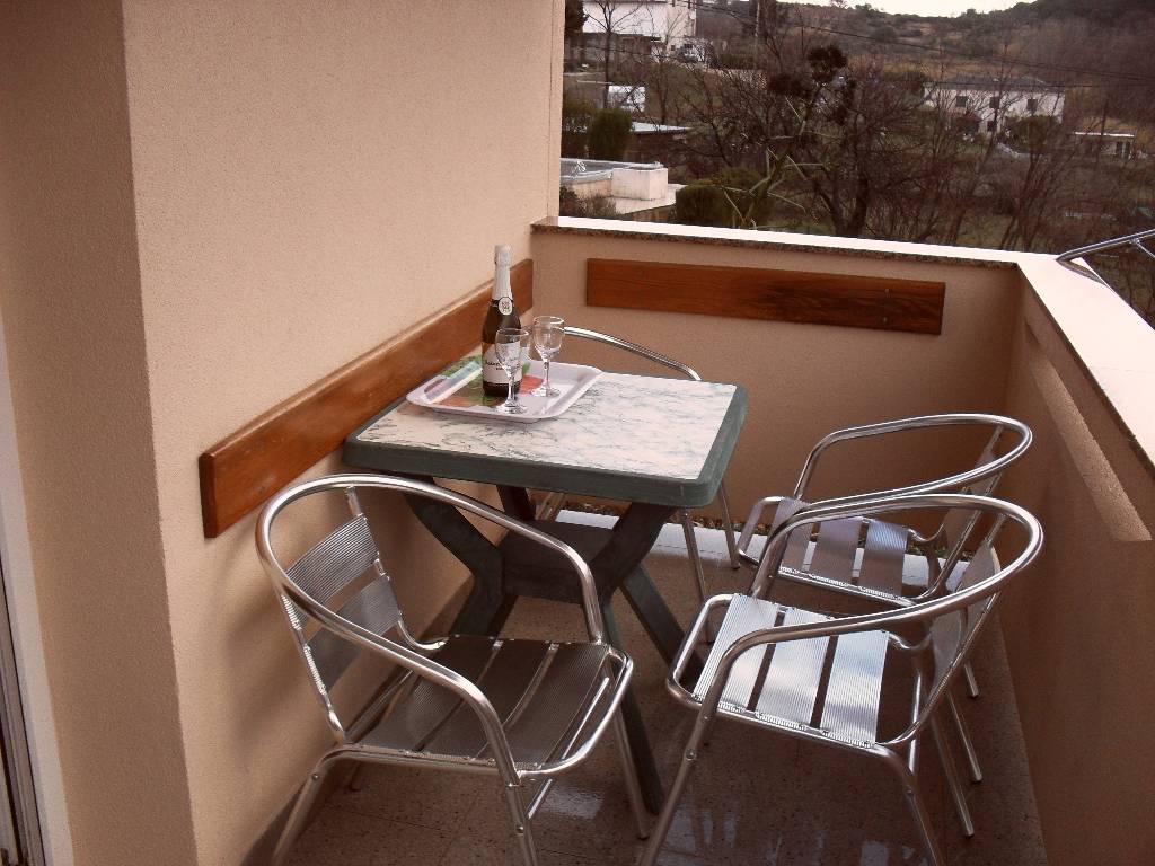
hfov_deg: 52.6
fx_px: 1168
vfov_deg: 40.7
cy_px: 433
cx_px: 578
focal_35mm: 35
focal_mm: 6.3
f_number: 3.2
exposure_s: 1/350
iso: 100
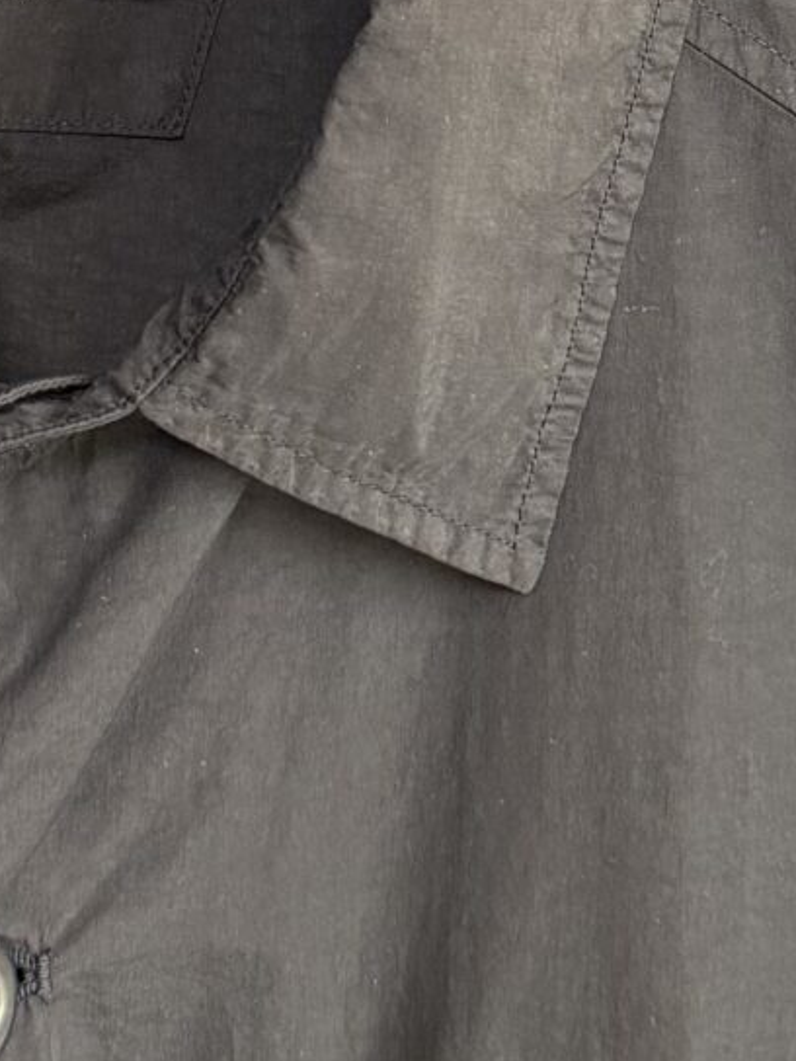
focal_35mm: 113
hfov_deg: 12.9
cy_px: -324
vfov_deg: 16.5
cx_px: -90
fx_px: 3465
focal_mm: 6.76
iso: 640
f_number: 1.78
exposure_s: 1/50
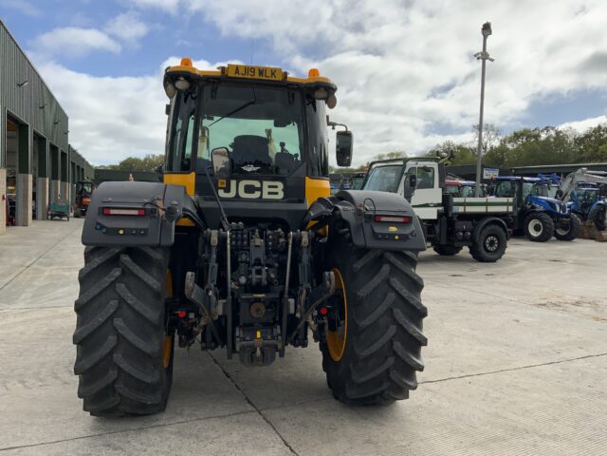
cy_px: 228
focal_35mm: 29
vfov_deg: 48.2
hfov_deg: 61.7
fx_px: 509
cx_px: 304
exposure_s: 1/2320
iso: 16
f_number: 1.8
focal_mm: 3
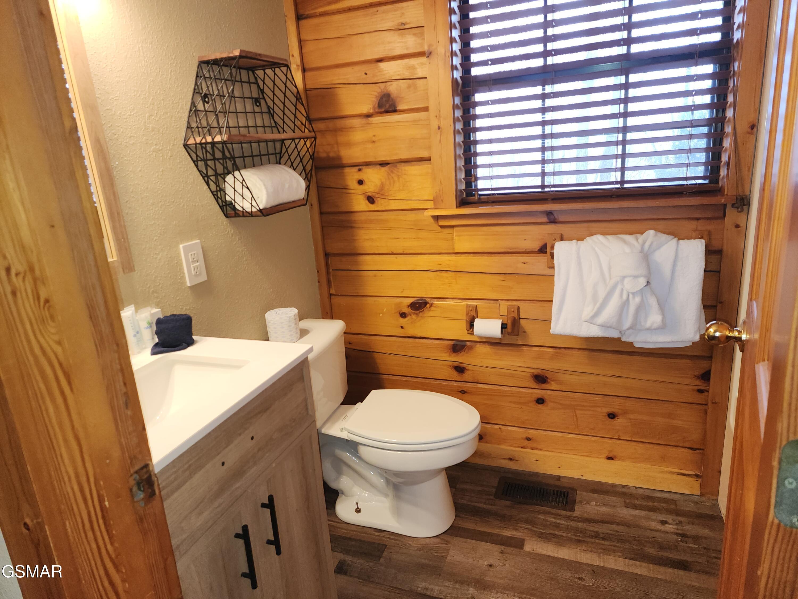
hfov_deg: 73.9
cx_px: 399
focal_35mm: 23
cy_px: 300
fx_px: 530
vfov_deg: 58.9
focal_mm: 6.4
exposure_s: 1/60
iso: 125
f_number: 1.8
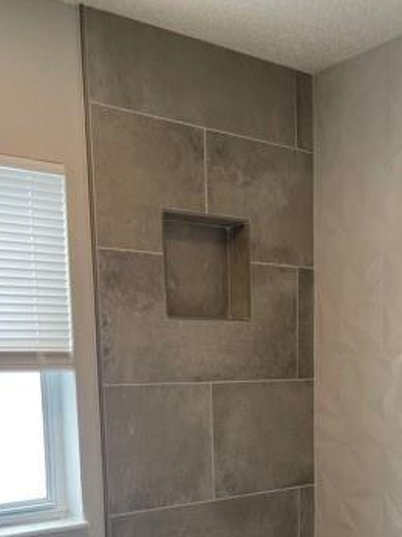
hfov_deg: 30.2
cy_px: 463
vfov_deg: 37.6
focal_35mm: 48
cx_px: 237
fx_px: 744
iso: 125
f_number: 1.6
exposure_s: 1/120
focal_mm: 5.1
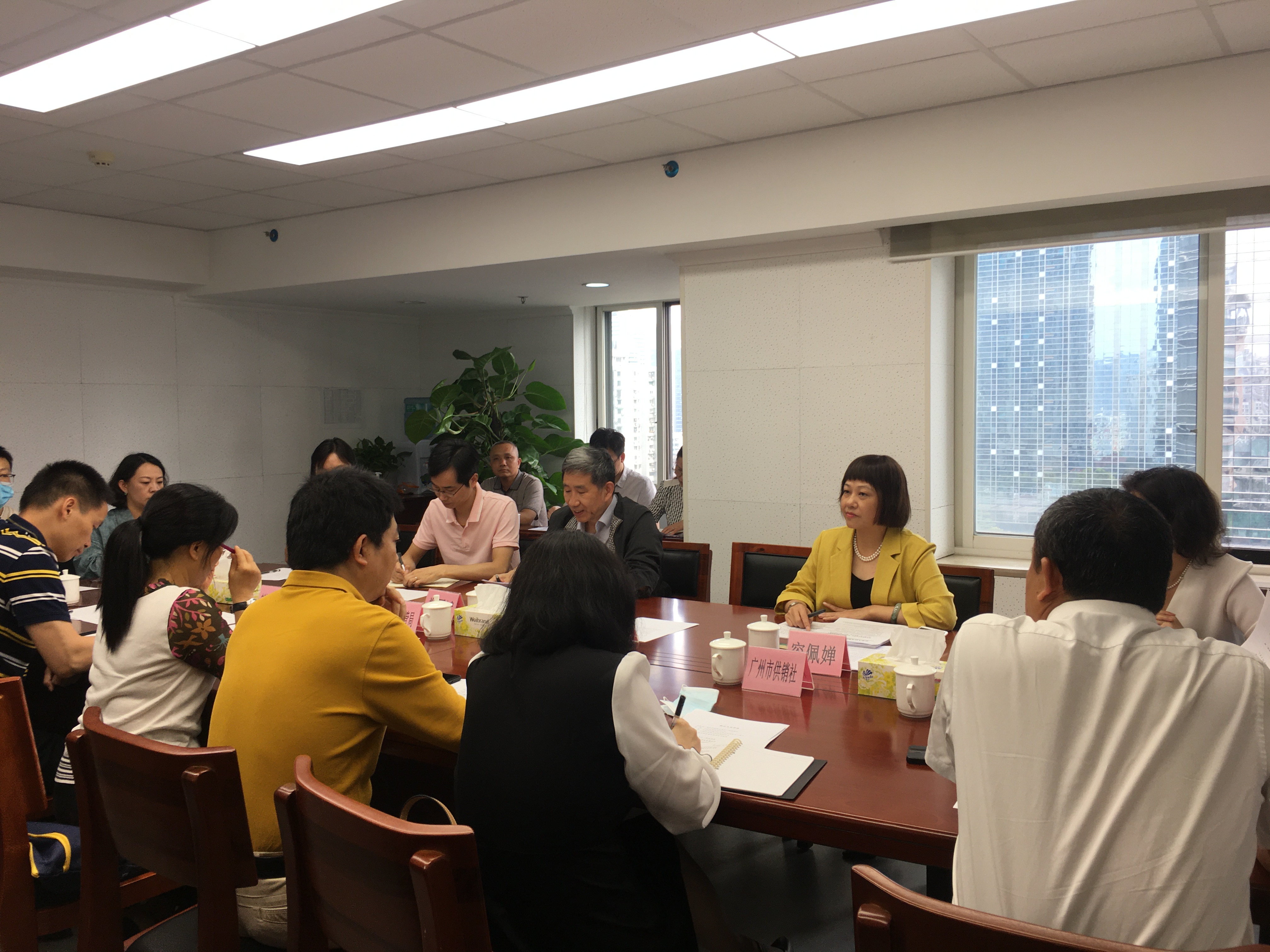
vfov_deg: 48.2
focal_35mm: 29
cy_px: 476
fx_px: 1064
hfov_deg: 61.7
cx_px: 635
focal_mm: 4.15
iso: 32
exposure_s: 1/50
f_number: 2.2
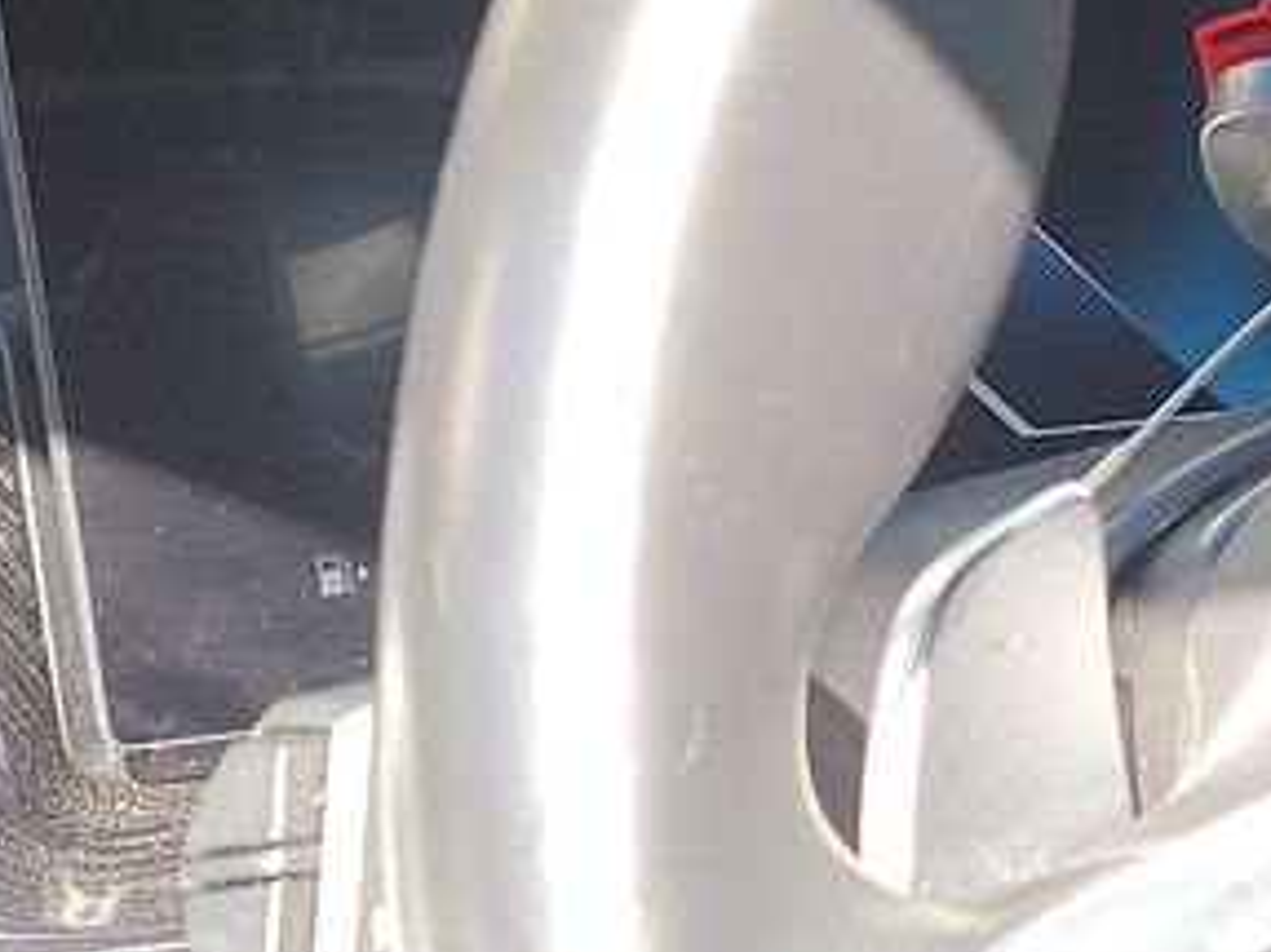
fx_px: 4918
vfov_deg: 10.9
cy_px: 1129
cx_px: 2139
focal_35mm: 134
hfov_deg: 13.5
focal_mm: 6.7
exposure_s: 1/59
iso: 57
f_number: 1.8
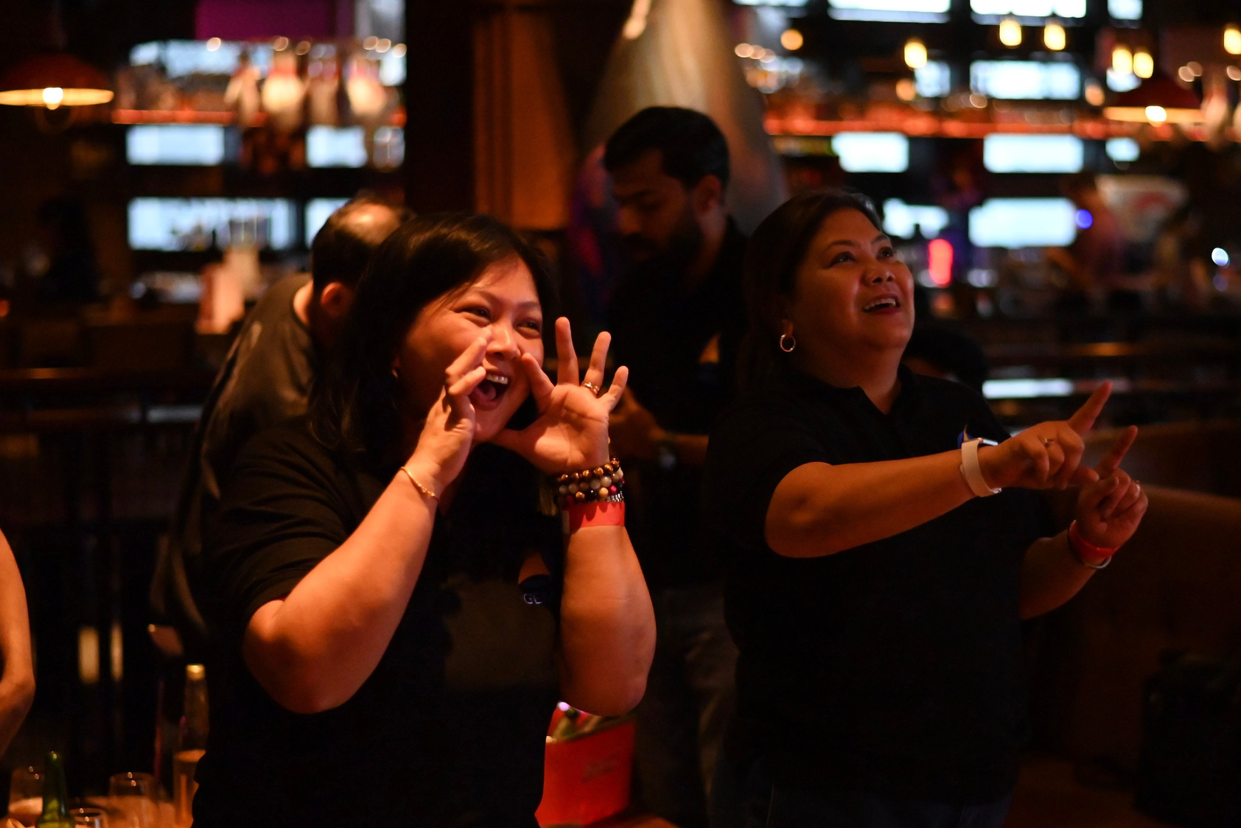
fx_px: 2621
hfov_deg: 26.6
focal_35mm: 76
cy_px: 513
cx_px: 744
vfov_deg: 17.9
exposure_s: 1/1250
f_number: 1.8
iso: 7200
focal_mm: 50
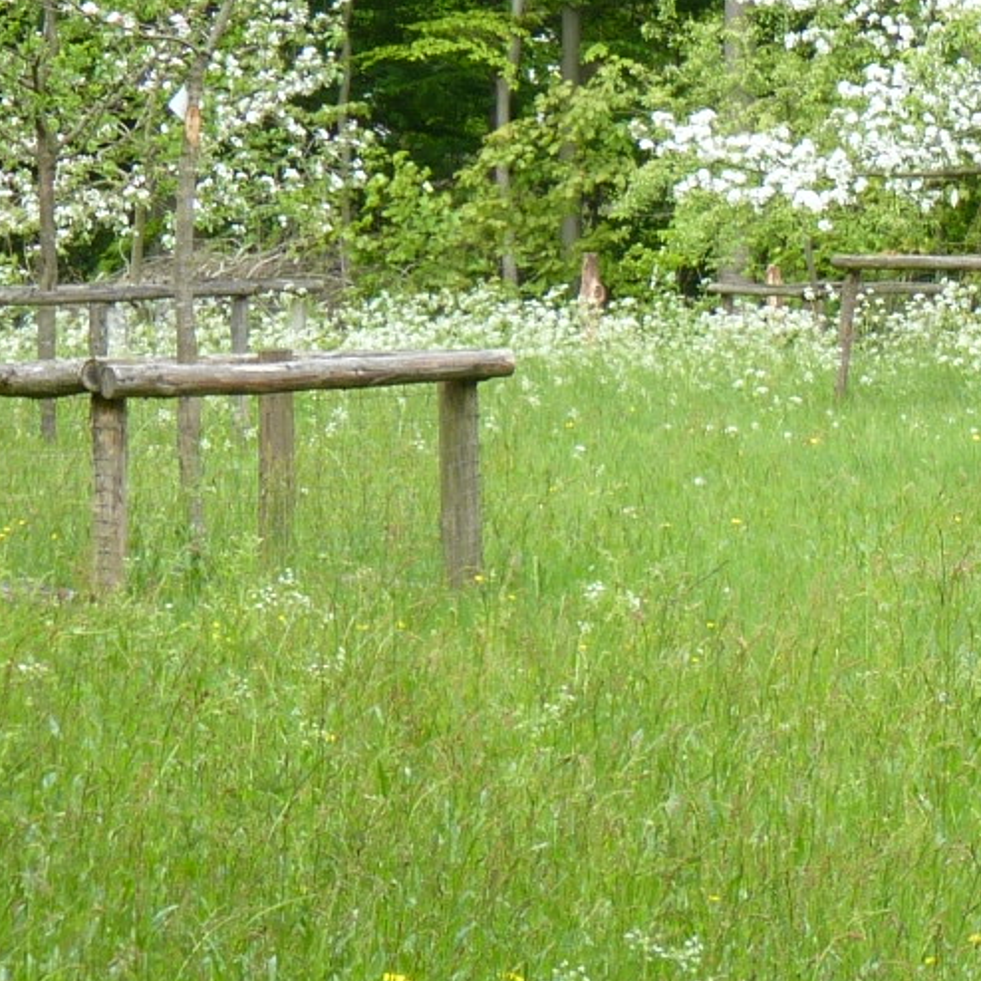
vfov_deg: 5.9
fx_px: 9523
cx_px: 1787
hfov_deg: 5.8
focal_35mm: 297
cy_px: 191
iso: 80
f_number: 4
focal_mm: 14.4
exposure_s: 1/125
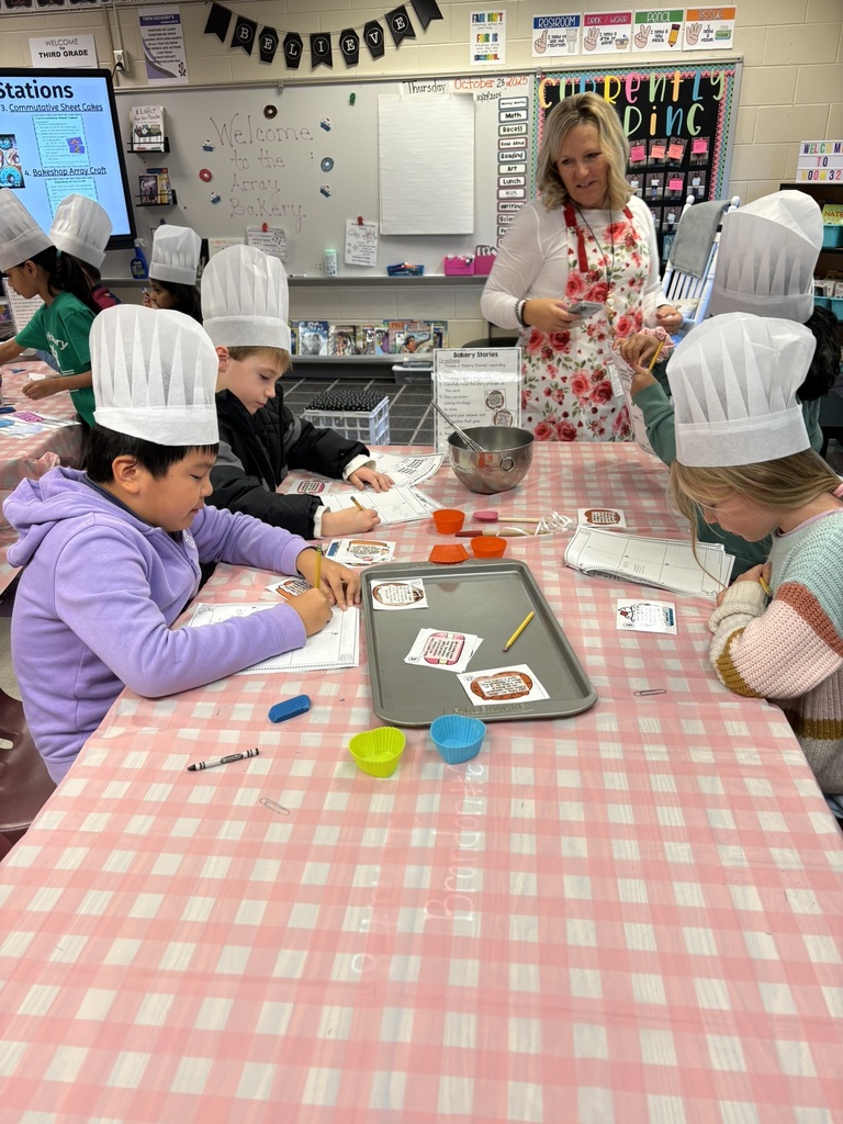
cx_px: 422
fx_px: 844
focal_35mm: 26
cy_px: 562
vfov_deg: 67.3
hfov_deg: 53.1
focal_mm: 5.96
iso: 50
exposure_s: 1/66
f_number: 1.6
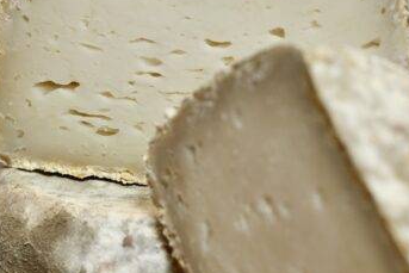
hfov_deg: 14.6
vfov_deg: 9.8
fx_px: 1591
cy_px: 89
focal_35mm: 140
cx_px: 180
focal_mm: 80
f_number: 8
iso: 1250
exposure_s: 1/60
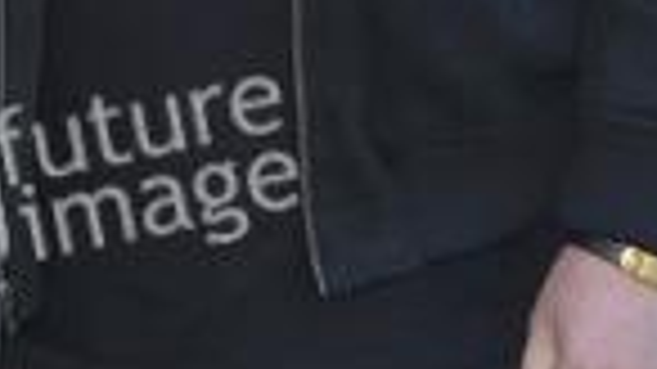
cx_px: 200
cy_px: -490
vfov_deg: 3.5
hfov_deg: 6.3
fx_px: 6008
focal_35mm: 345
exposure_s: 1/250
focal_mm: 120
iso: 320
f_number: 6.3
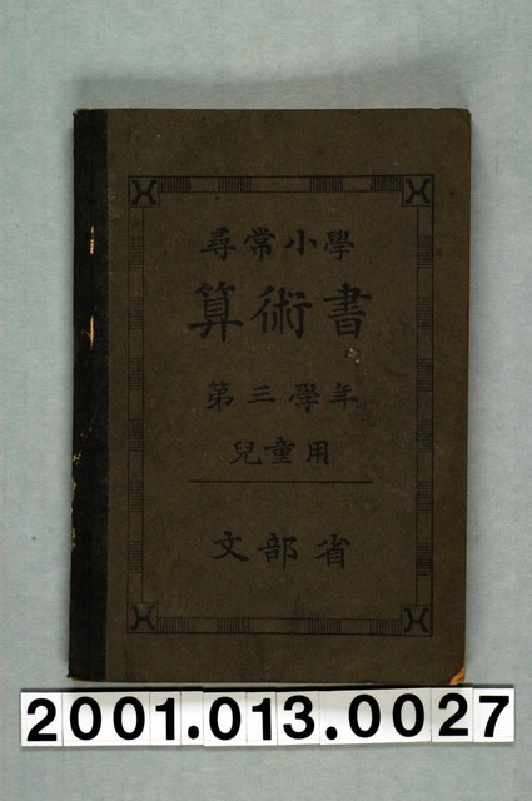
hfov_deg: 18.1
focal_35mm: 75
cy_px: 400
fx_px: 1667
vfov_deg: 27.0
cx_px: 266
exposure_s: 1/60
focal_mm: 50
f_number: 8
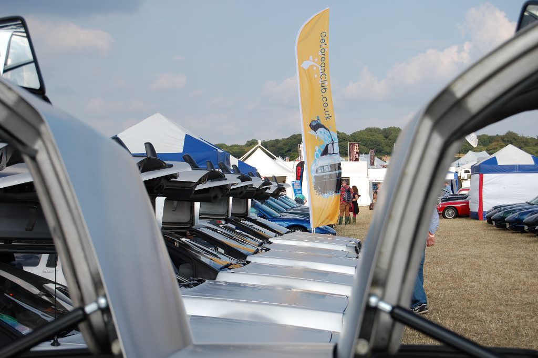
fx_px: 1232
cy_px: 179
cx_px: 269
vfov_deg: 16.5
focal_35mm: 82
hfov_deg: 24.6
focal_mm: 55
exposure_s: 1/320
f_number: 9
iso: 200
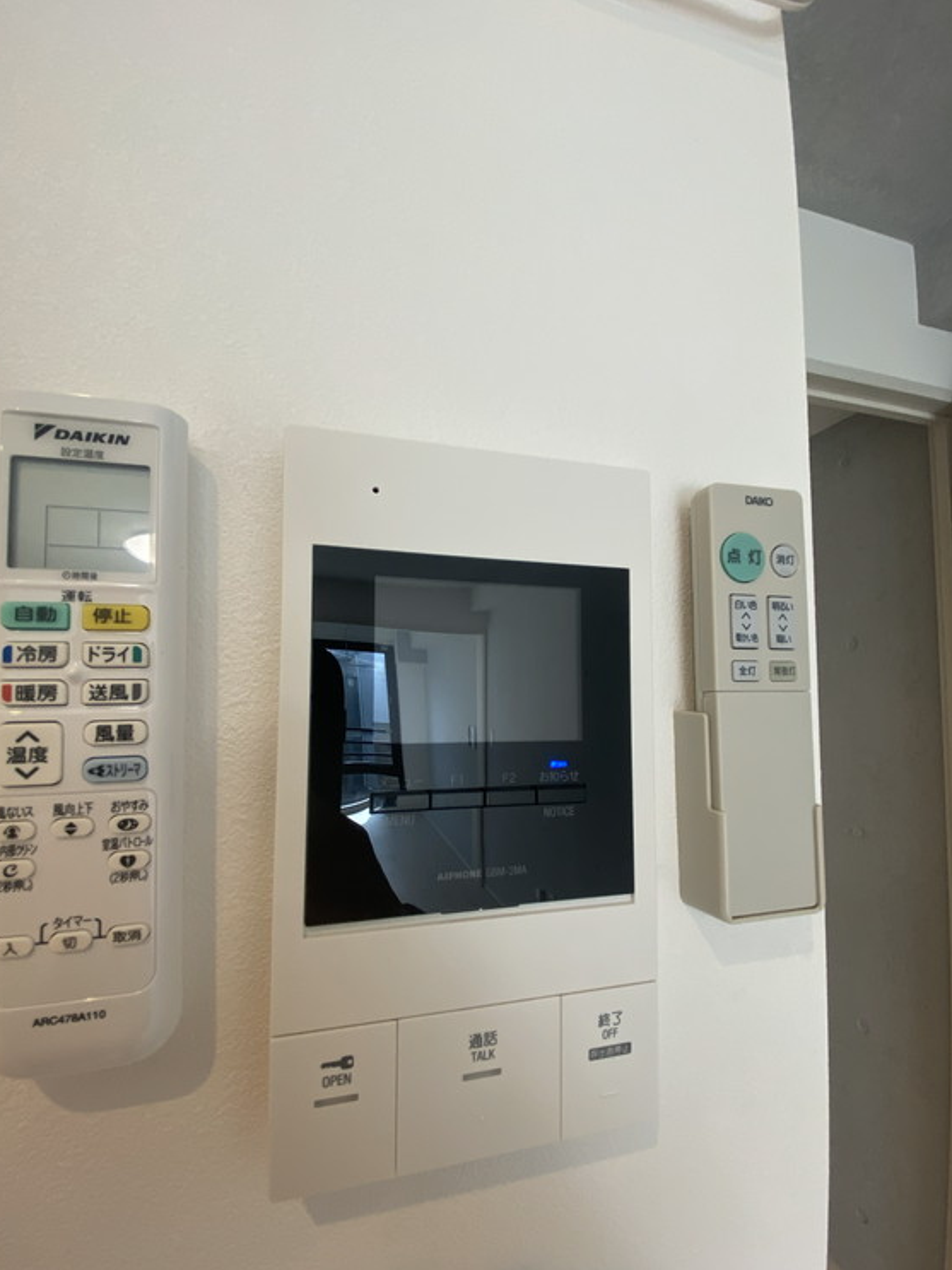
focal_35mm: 14
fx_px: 514
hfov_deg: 85.6
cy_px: 670
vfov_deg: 102.0
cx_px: 463
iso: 100
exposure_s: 1/100
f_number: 2.4
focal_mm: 1.54
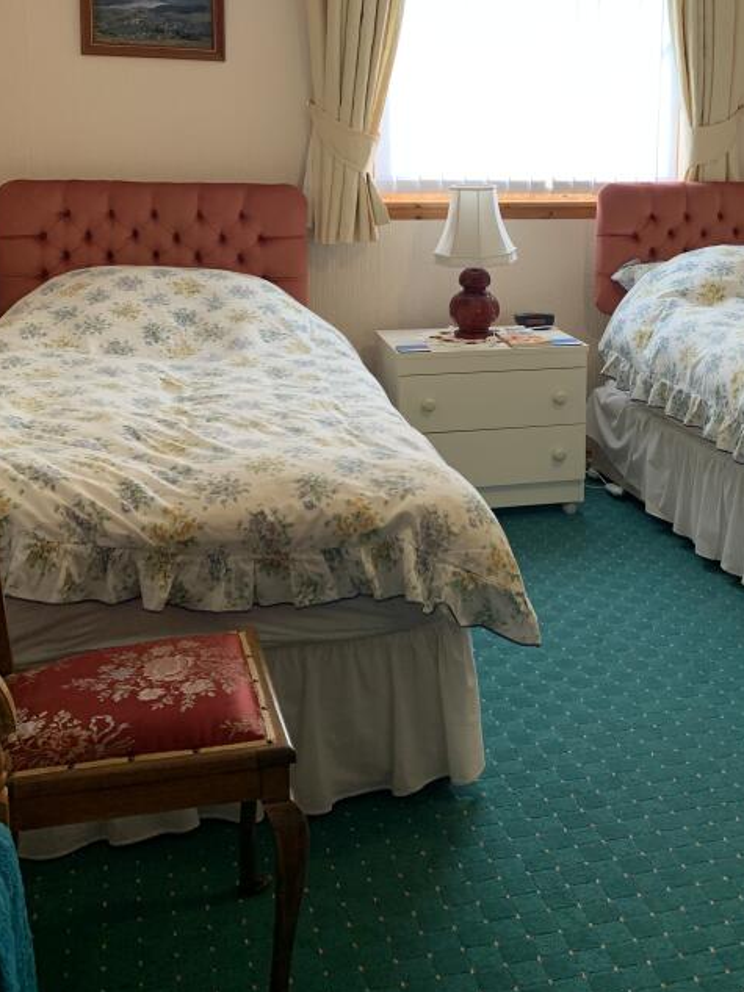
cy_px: 322
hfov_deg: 33.9
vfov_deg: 44.1
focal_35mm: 42
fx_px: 1204
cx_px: 511
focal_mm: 4.25
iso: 125
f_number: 1.8
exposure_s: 1/50
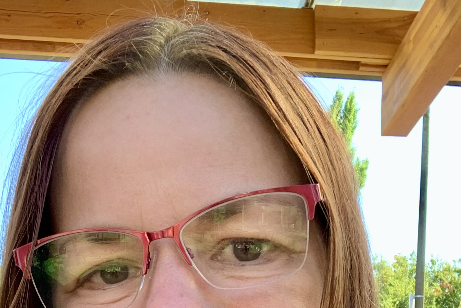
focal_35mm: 63
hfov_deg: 31.9
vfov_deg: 19.7
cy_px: 407
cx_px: 202
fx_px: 807
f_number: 2.2
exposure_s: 1/121
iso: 32
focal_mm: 2.87
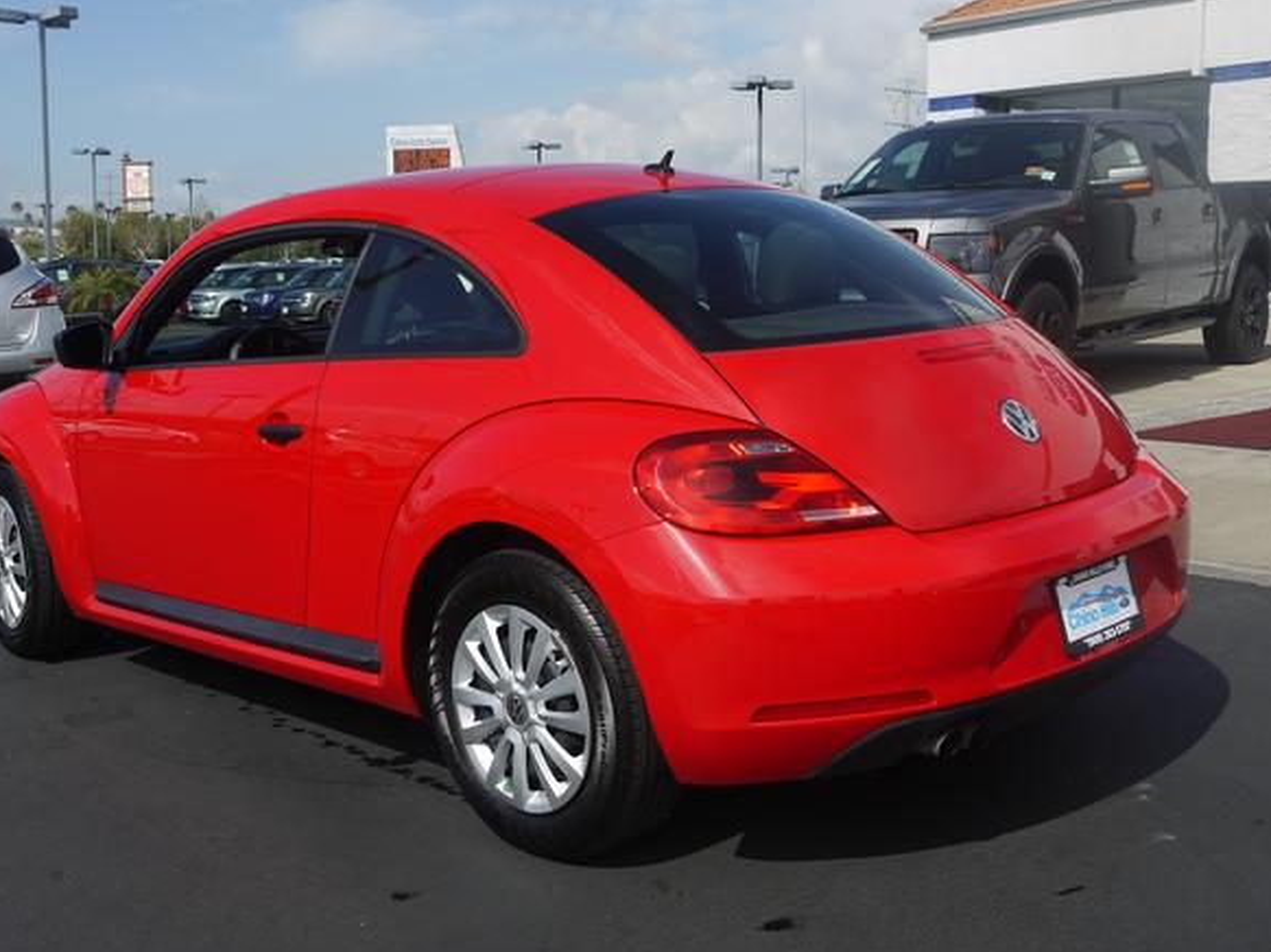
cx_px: 587
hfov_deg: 42.9
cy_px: 452
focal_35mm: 44
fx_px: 1615
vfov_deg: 32.8
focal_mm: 20
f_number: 9
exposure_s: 1/400
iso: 100
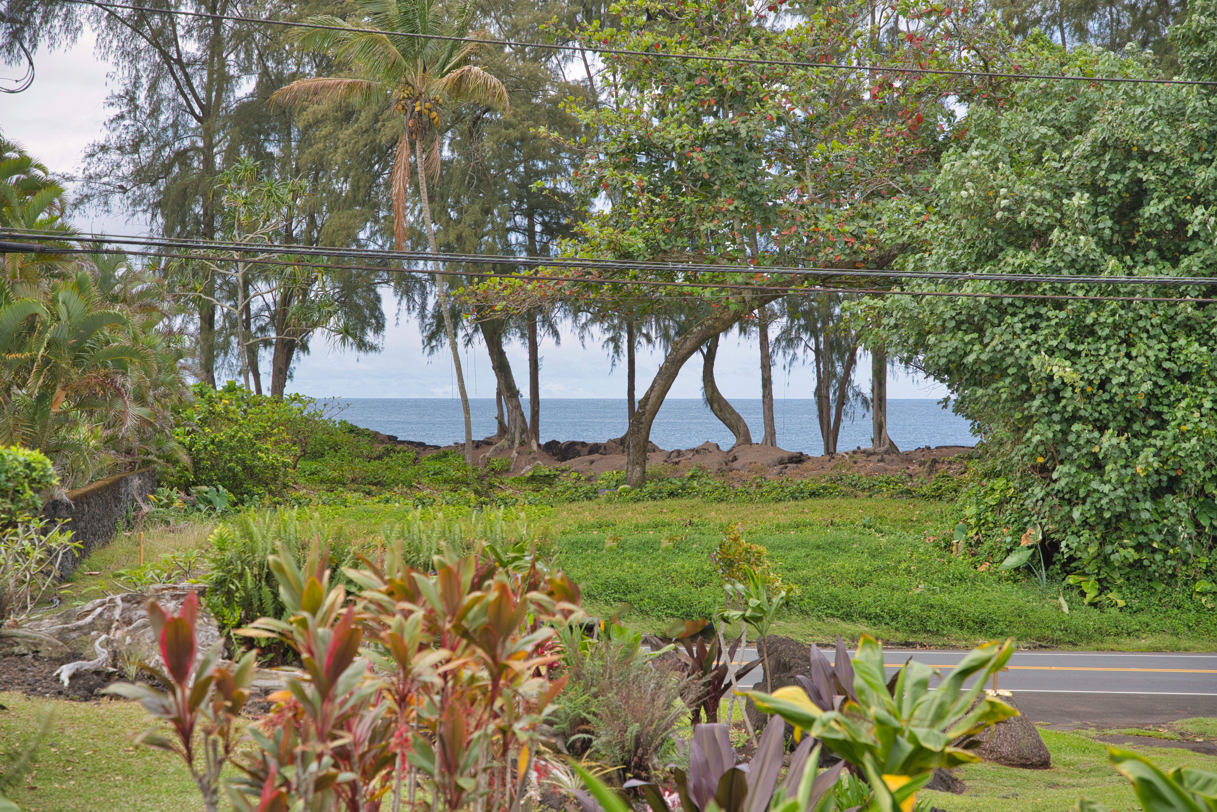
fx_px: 2367
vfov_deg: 19.5
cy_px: 406
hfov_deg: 28.8
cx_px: 608
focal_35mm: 70
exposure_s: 1/400
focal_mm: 70
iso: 50
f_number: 4
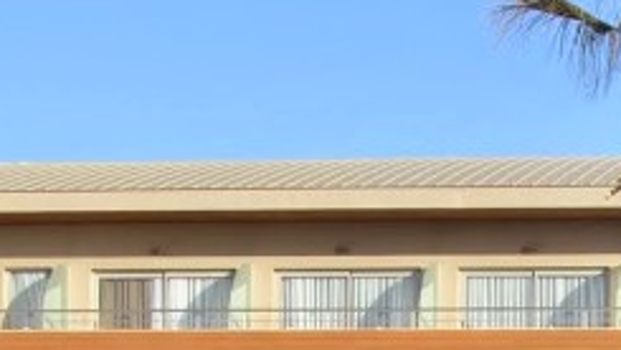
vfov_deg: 7.3
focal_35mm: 162
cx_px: 673
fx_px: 2668
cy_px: 647
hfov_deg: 13.0
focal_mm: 22
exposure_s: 1/200
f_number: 7.1
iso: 100
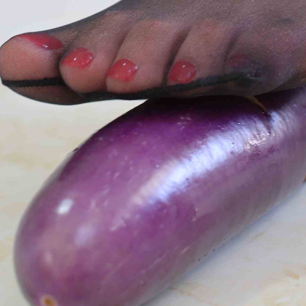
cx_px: 225
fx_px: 1090
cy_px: -49
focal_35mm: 109
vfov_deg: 15.5
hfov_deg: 15.9
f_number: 4
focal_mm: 35
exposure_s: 1/160
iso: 800
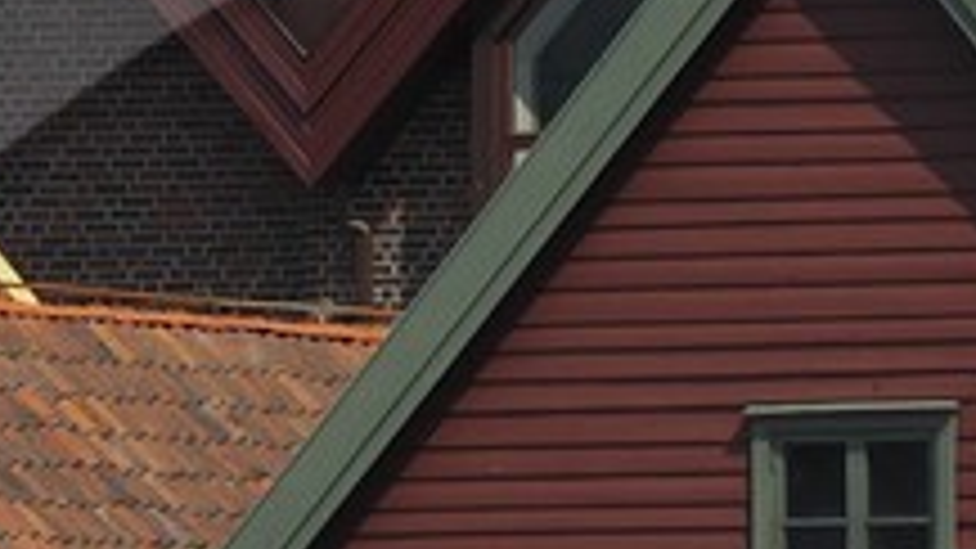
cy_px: 1462
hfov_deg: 1.2
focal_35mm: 1737
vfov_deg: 0.7
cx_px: 1016
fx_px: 44947
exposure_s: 1/400
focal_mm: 150
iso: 100
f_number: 7.6
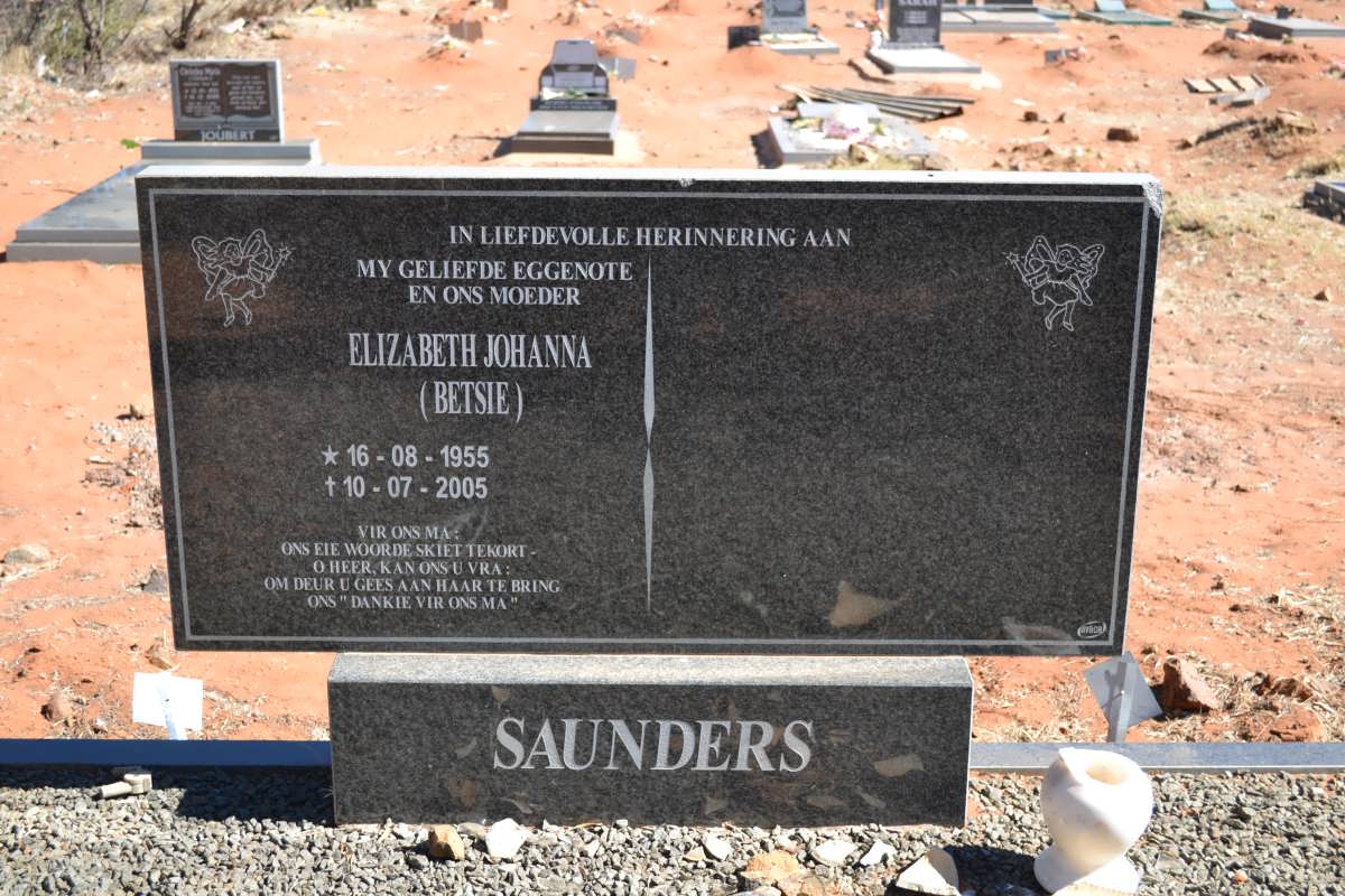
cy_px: 448
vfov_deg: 28.1
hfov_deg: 41.1
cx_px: 672
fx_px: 1793
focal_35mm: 48
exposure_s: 1/125
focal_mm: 32
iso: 220
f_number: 5.6
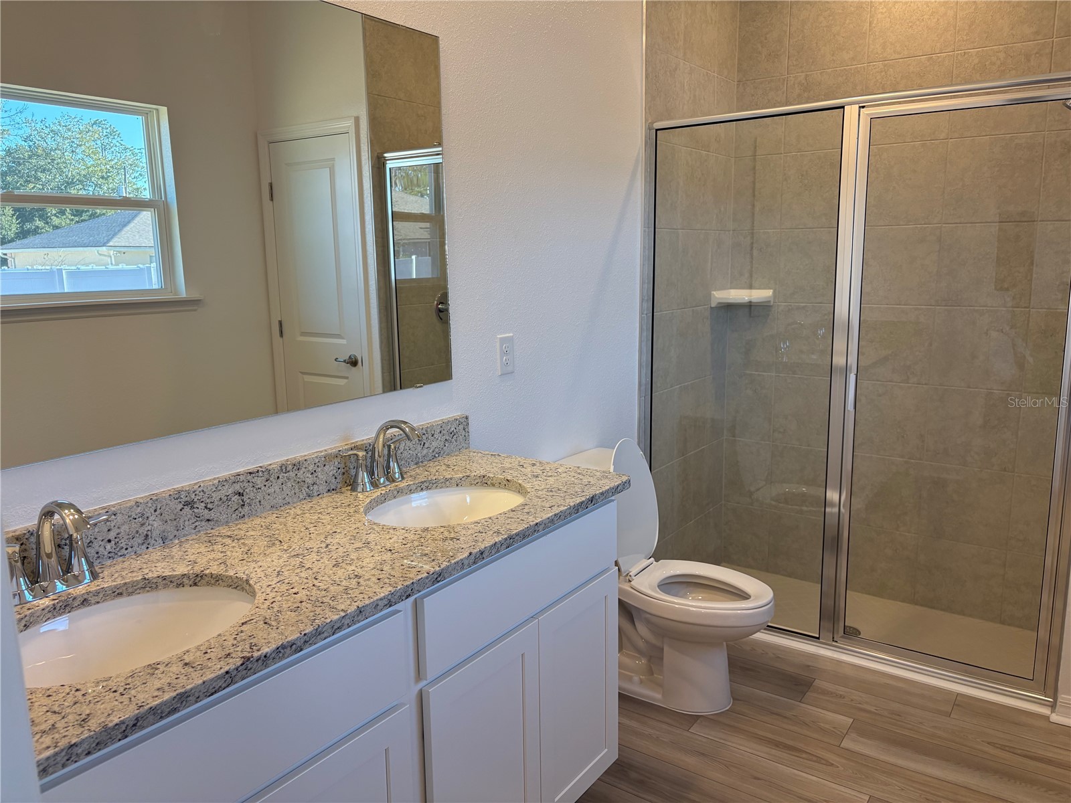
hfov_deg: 67.3
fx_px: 804
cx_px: 536
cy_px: 402
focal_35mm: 26
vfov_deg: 53.1
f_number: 1.6
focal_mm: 5.96
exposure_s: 1/172
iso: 100
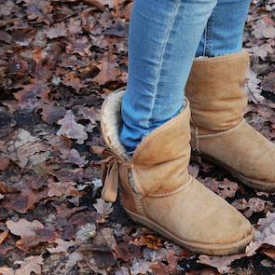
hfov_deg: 12.8
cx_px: 186
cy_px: 138
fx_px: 1222
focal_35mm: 136
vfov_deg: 12.8
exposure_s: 1/125
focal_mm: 70
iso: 640
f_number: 5.6
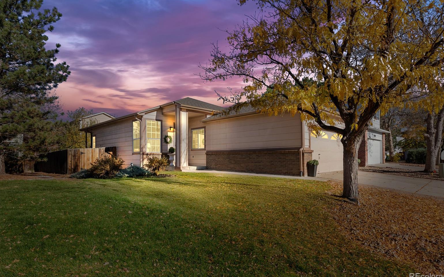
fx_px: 230
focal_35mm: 19
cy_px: 129
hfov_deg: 88.0
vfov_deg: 62.1
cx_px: 226
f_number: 8
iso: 400
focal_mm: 18
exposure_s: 1/400
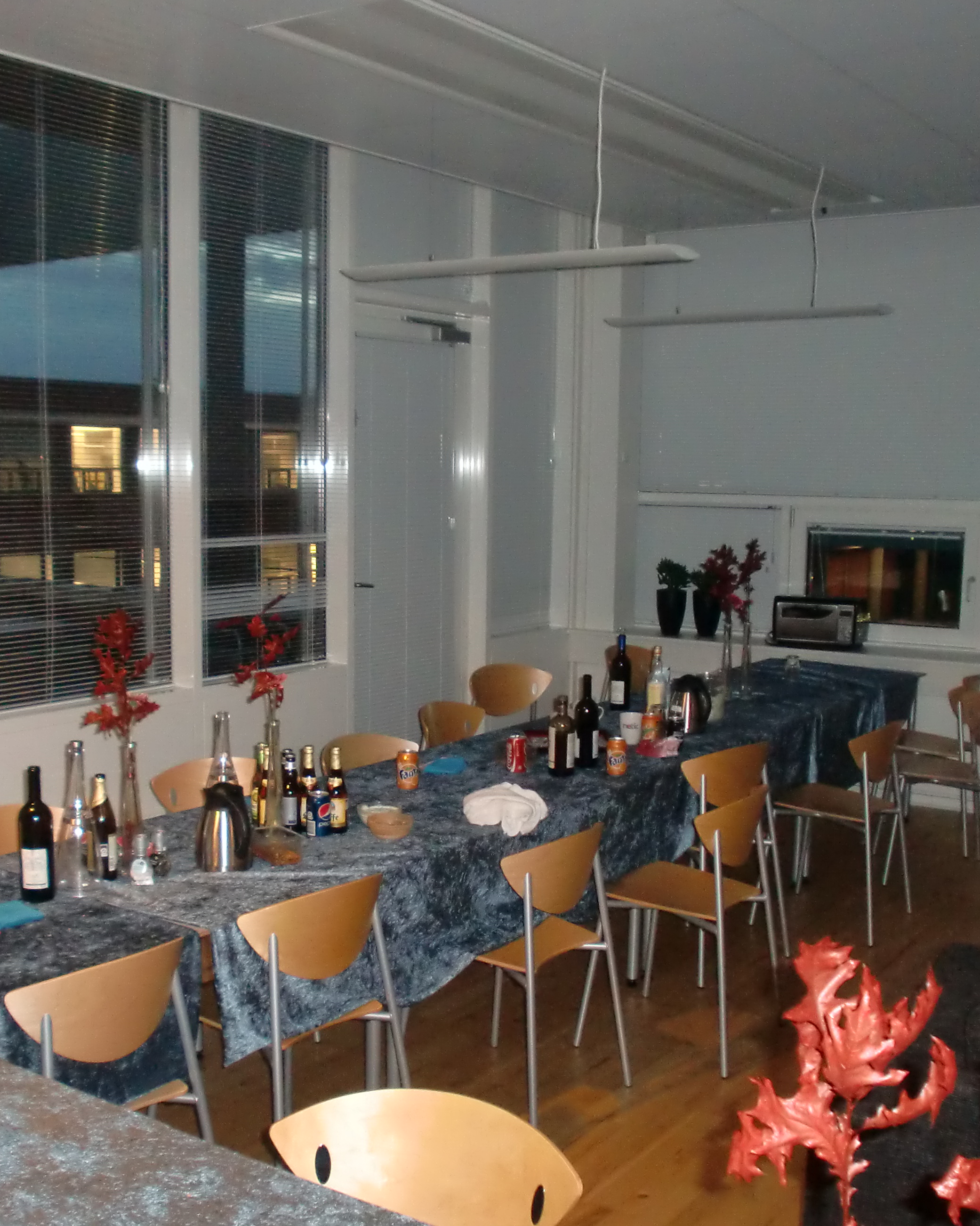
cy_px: 704
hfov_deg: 38.1
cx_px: 415
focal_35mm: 39
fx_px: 1414
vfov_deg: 46.7
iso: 400
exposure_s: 1/20
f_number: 2.6
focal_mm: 4.65
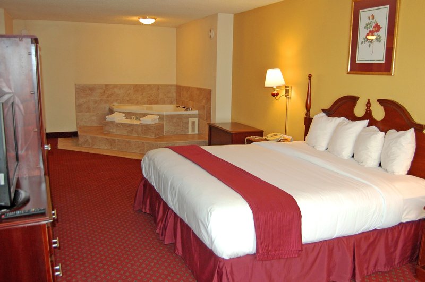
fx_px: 354
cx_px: 212
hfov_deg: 62.0
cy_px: 141
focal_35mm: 30
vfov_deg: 43.5
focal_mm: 20
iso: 400
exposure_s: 1/60
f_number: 3.8
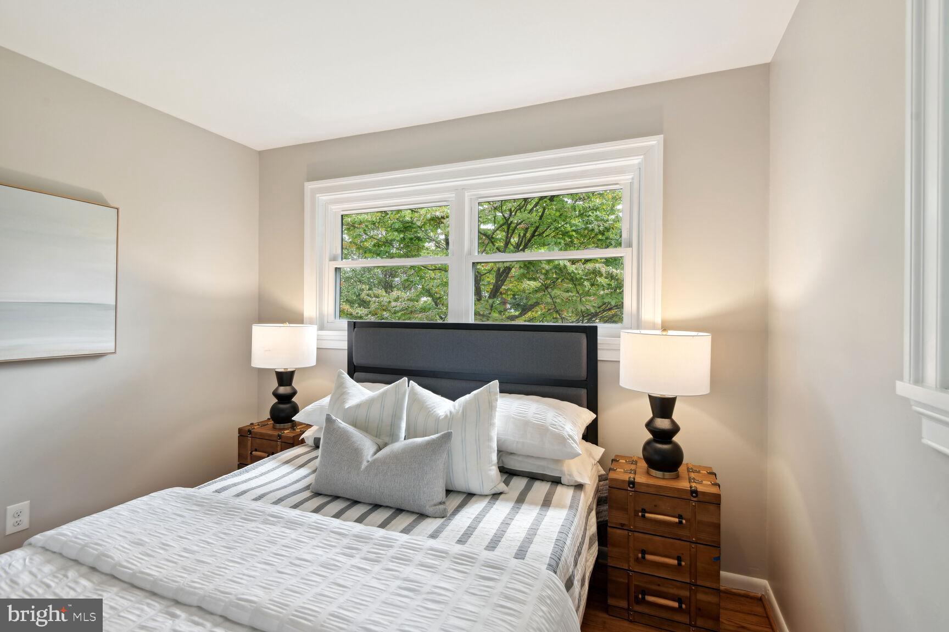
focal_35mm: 16
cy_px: 316
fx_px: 422
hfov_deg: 96.7
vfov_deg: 73.7
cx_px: 474
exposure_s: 1/13
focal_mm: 16
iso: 200
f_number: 8
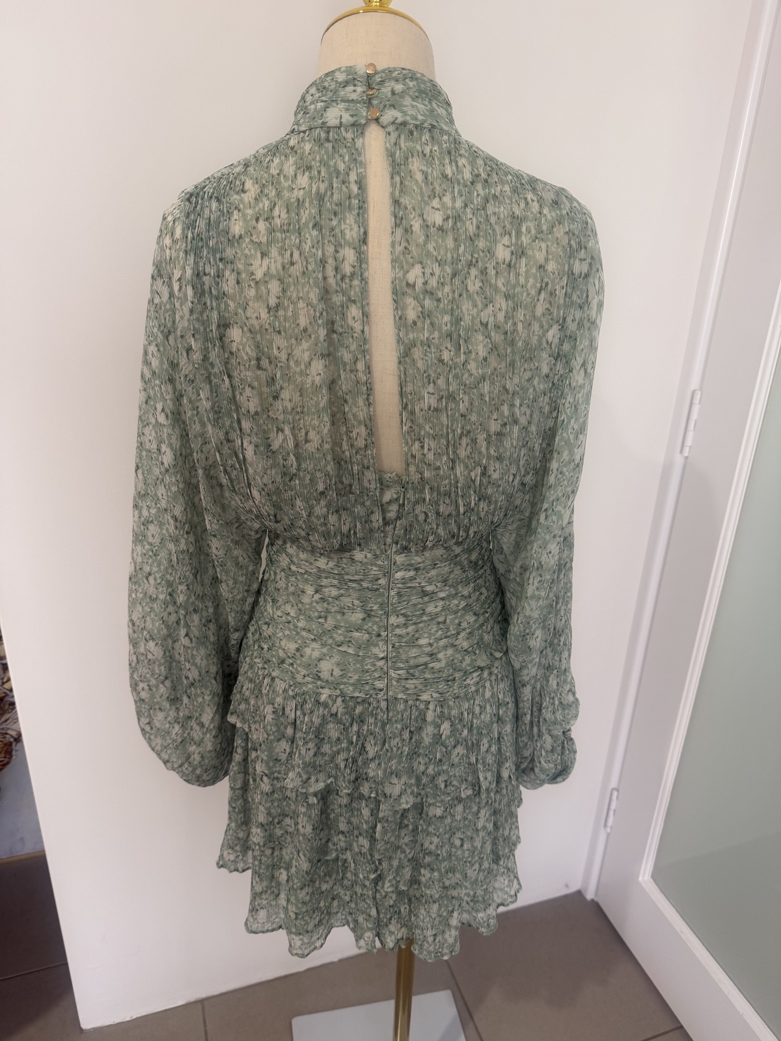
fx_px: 722
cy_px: 520
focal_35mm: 24
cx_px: 390
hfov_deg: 56.8
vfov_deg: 71.6
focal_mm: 6.76
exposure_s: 1/50
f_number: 1.78
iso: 125
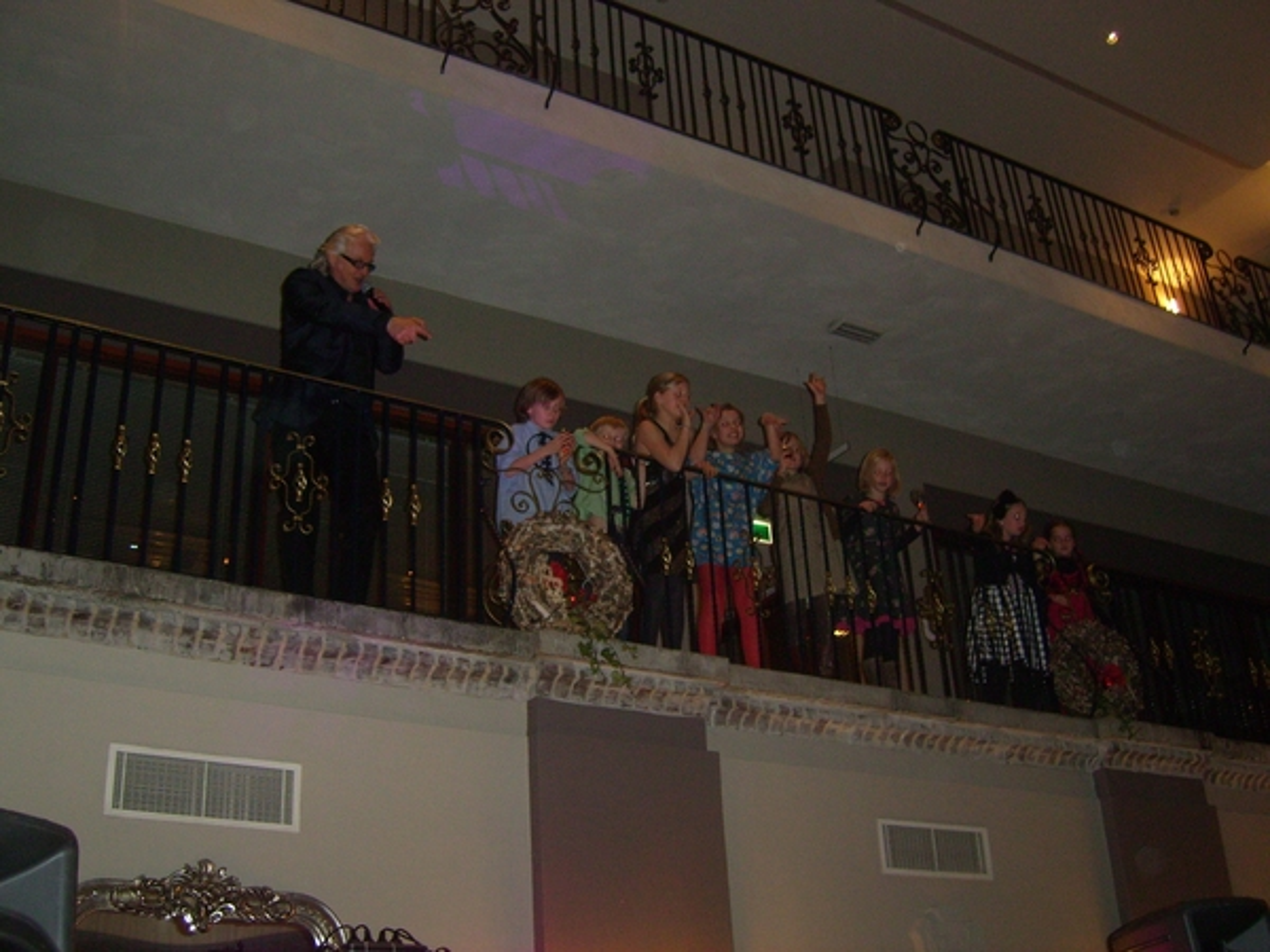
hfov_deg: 49.0
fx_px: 1394
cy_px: 476
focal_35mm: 38
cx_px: 635
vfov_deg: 37.7
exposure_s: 1/30
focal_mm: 7.8
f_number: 2.8
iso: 150
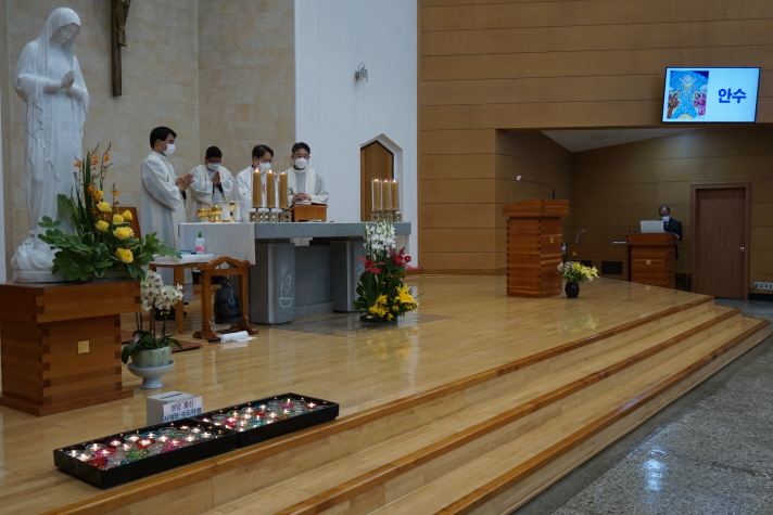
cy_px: 258
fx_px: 709
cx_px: 386
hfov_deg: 57.2
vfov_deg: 40.0
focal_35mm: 33
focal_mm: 22
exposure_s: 1/160
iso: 800
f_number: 4
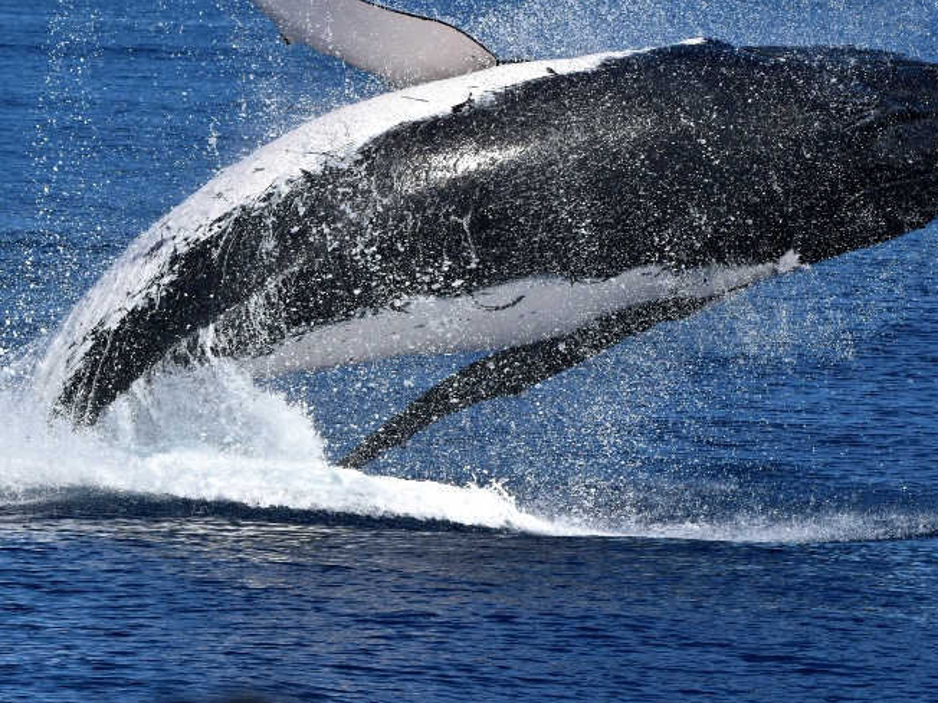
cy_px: 328
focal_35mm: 332
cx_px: 501
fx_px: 8996
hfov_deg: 6.0
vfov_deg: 4.5
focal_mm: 150
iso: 360
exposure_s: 1/2000
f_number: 8
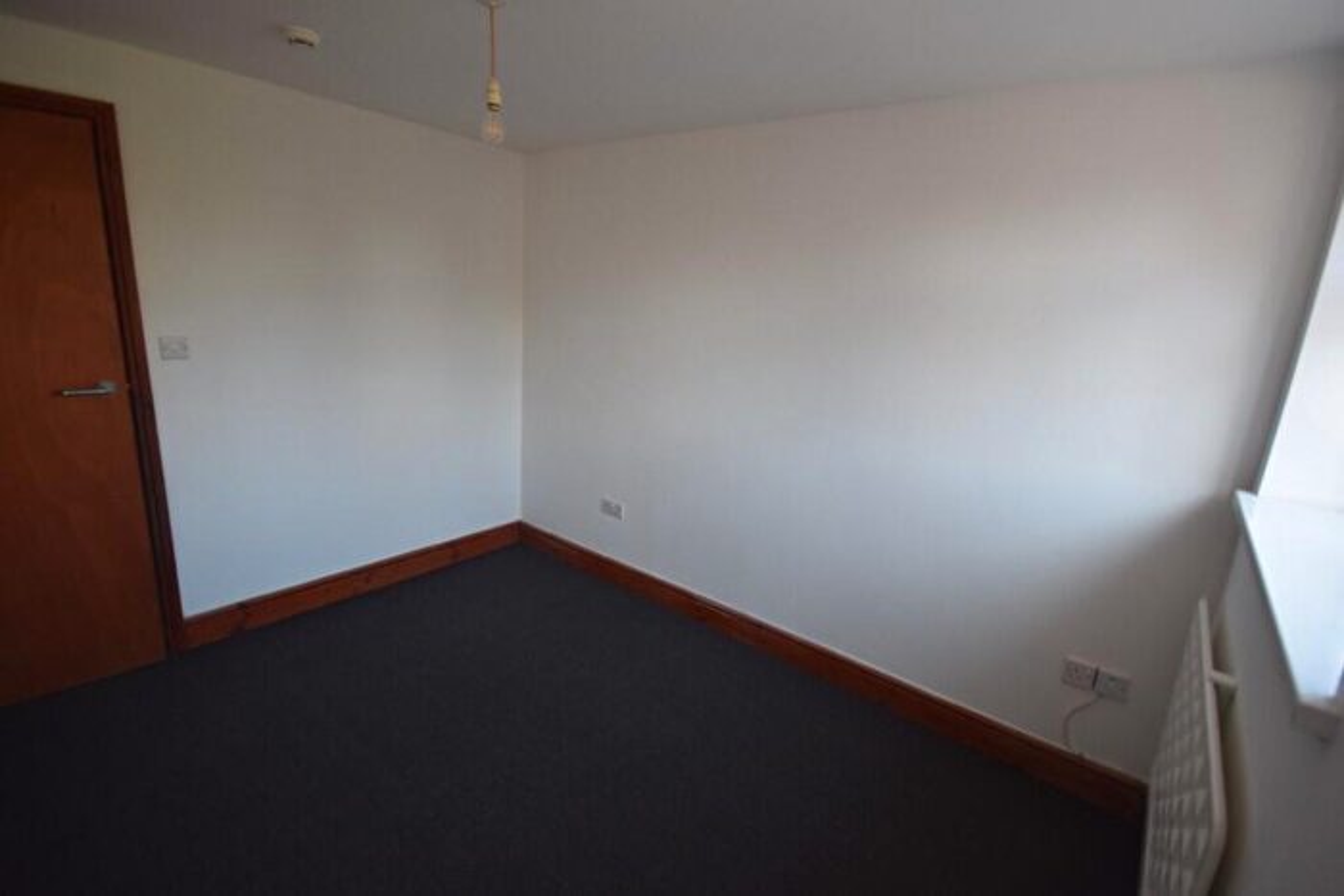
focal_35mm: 16
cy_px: 448
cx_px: 672
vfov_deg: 72.1
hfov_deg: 95.0
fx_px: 616
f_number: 4.2
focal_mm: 11
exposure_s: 1/60
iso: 400
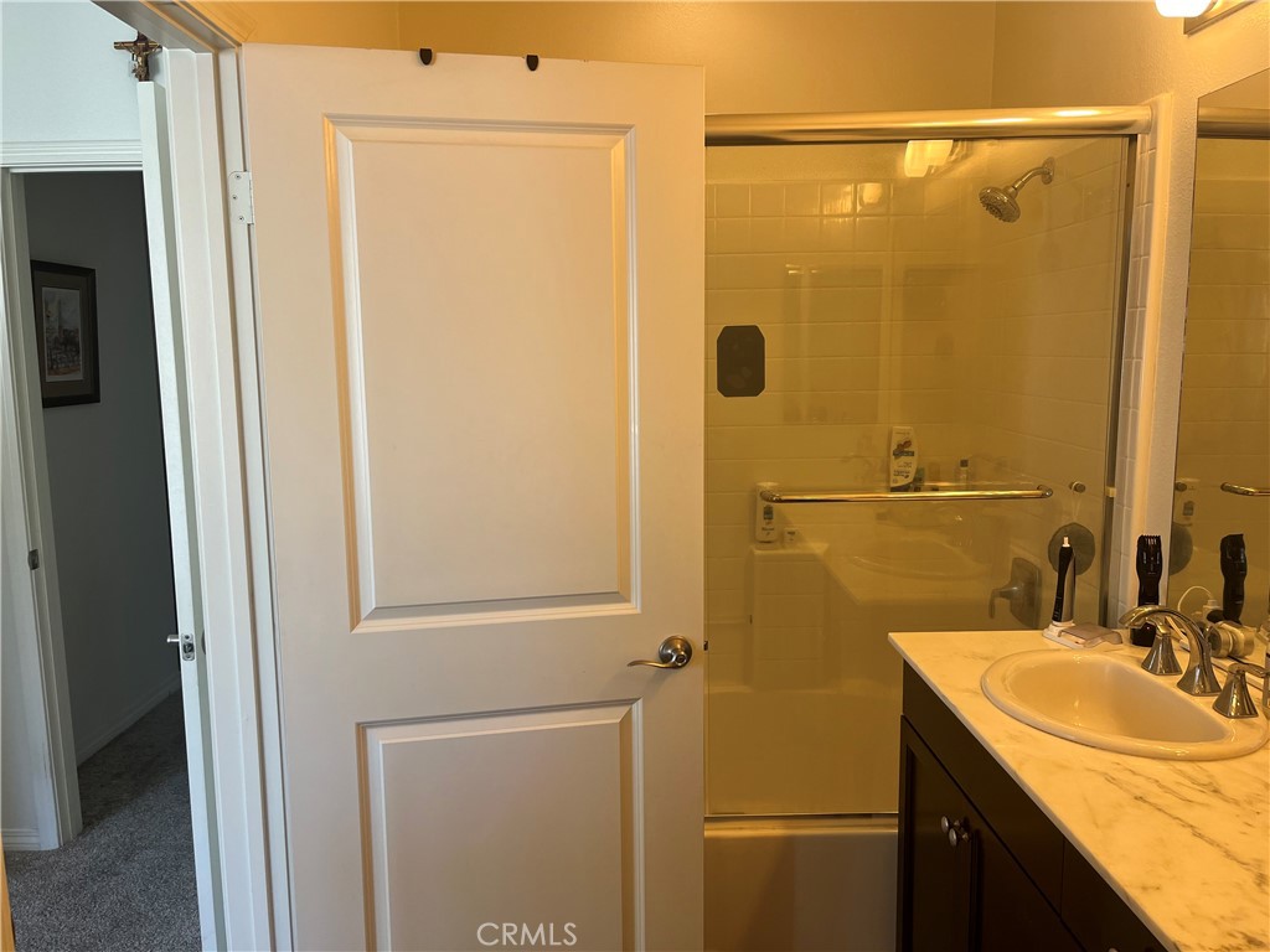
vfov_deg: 53.1
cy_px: 476
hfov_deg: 67.3
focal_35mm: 26
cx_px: 635
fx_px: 954
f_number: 1.6
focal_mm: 5.1
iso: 64
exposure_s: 1/60
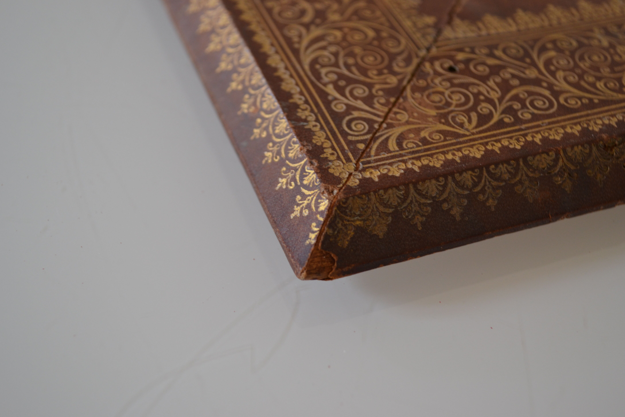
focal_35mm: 56
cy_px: 211
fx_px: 964
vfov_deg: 24.4
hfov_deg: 35.9
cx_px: 314
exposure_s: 1/30
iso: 400
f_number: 5
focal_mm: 35
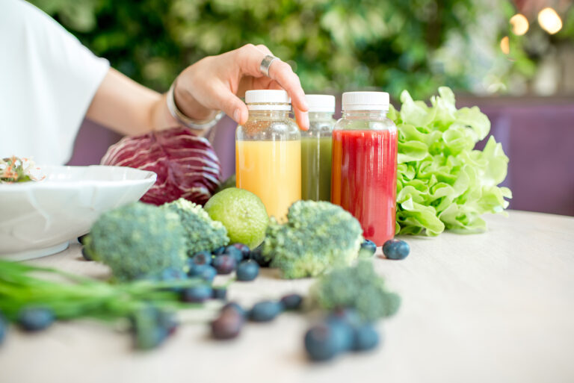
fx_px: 558
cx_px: 287
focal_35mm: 35
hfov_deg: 54.4
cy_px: 192
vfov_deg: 37.9
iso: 320
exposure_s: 1/160
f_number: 2.2
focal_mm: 35
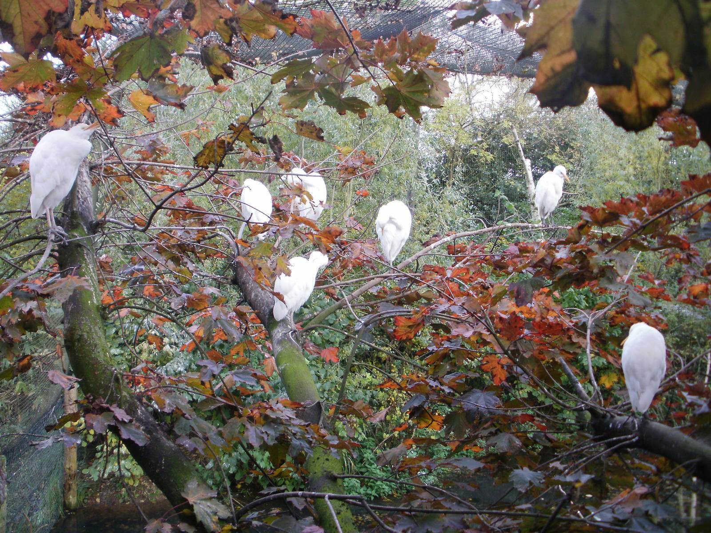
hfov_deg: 51.4
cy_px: 266
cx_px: 356
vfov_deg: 39.7
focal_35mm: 36
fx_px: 739
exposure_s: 1/50
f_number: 3.5
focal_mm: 6.3
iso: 100
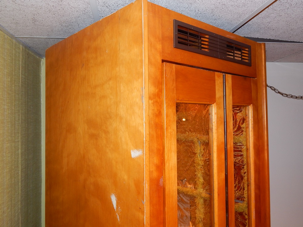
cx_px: 152
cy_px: 114
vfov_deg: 45.4
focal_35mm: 31
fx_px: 271
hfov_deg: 58.4
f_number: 3.2
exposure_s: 1/30
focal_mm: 5.6
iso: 200
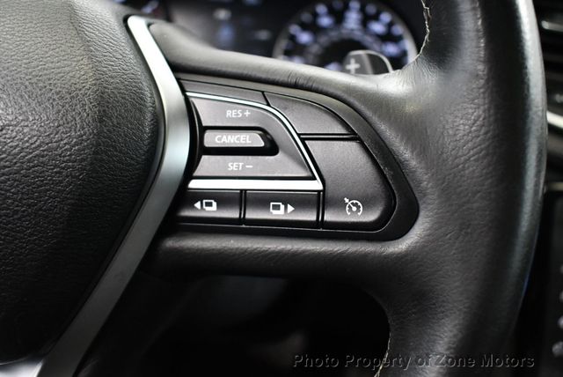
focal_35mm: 36
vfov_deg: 36.9
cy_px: 188
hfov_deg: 53.1
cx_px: 282
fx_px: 563
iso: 3200
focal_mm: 18
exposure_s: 1/80
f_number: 3.5
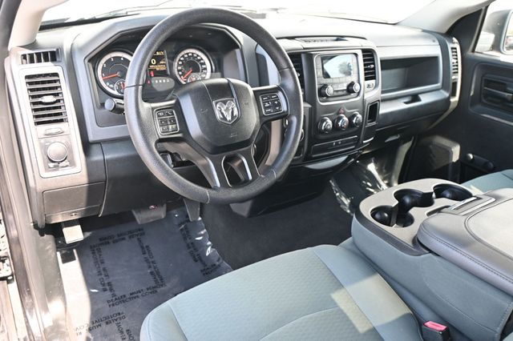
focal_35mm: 29
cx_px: 256
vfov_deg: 44.6
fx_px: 417
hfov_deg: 63.2
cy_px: 170
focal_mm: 19.5
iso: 560
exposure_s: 1/125
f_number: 3.8
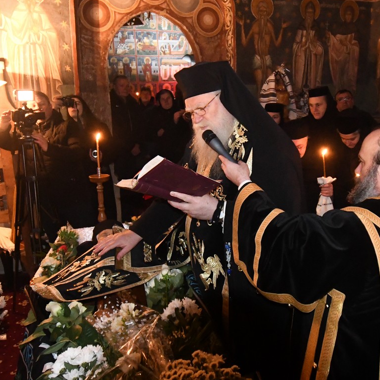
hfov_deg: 69.4
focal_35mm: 20
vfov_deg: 74.8
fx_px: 248
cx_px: 289
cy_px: 186
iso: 6400
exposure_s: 1/50
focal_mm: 10
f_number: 4.5
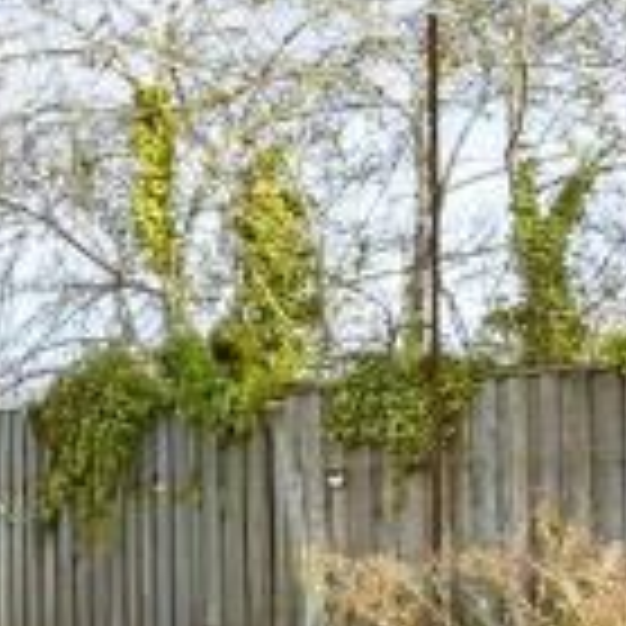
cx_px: -1238
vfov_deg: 18.4
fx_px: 1923
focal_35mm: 94
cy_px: 475
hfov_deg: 11.3
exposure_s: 1/320
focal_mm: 10
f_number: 8
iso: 400
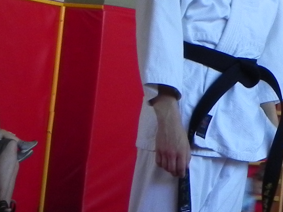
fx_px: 1831
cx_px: 498
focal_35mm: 224
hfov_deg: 8.5
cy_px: 106
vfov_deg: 6.6
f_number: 5.6
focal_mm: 10.3
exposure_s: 1/30.2
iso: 259
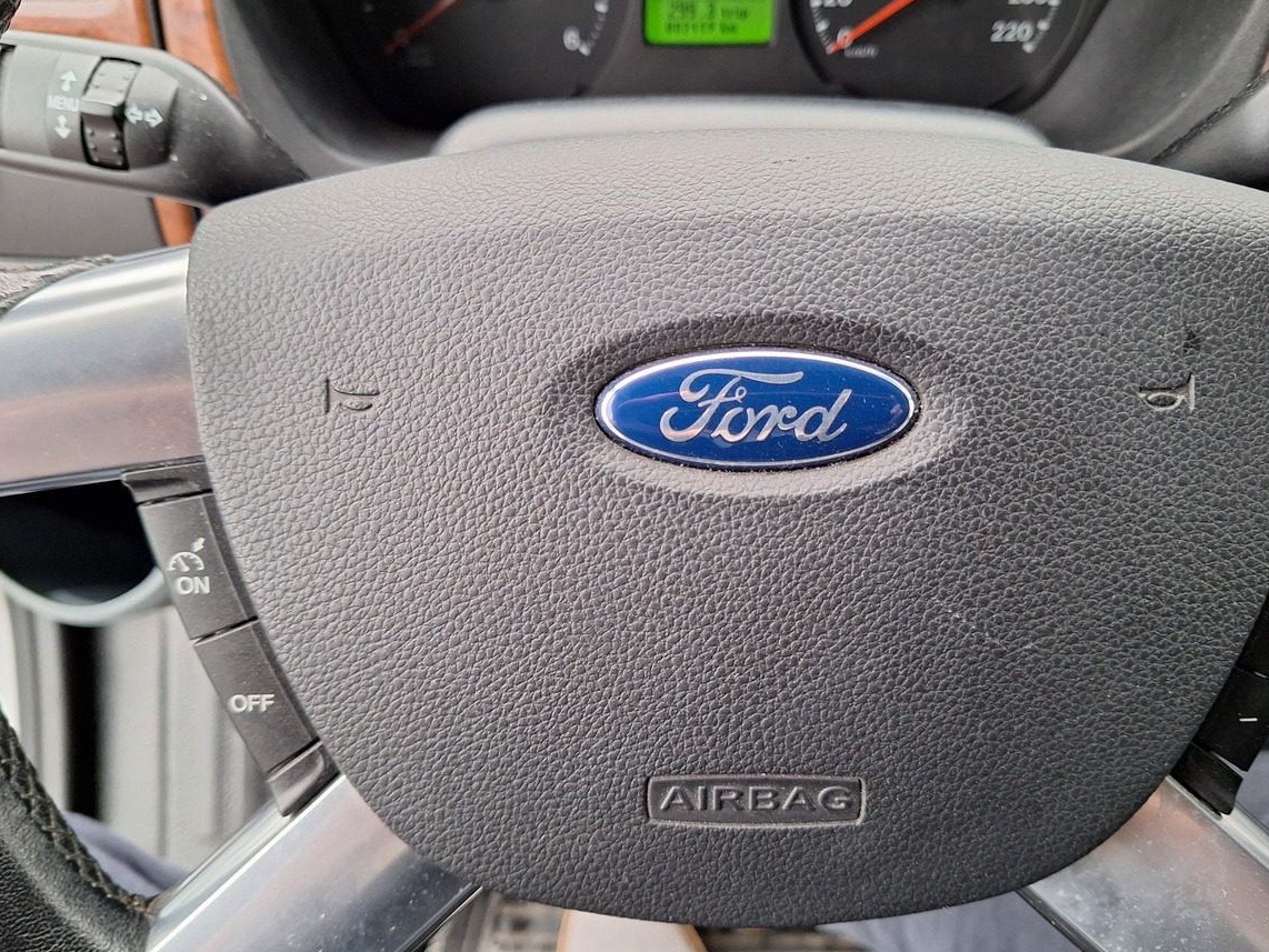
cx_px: 651
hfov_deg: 61.6
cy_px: 459
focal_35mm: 29
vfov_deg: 48.2
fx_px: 1063
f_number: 1.8
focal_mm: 5.54
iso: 250
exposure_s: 1/30
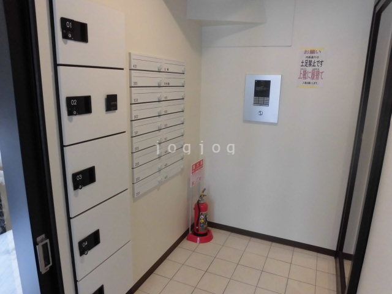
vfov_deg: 56.8
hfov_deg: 71.6
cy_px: 147
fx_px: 272
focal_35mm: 24
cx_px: 196
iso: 250
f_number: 3.1
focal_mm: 4.3
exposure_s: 1/40
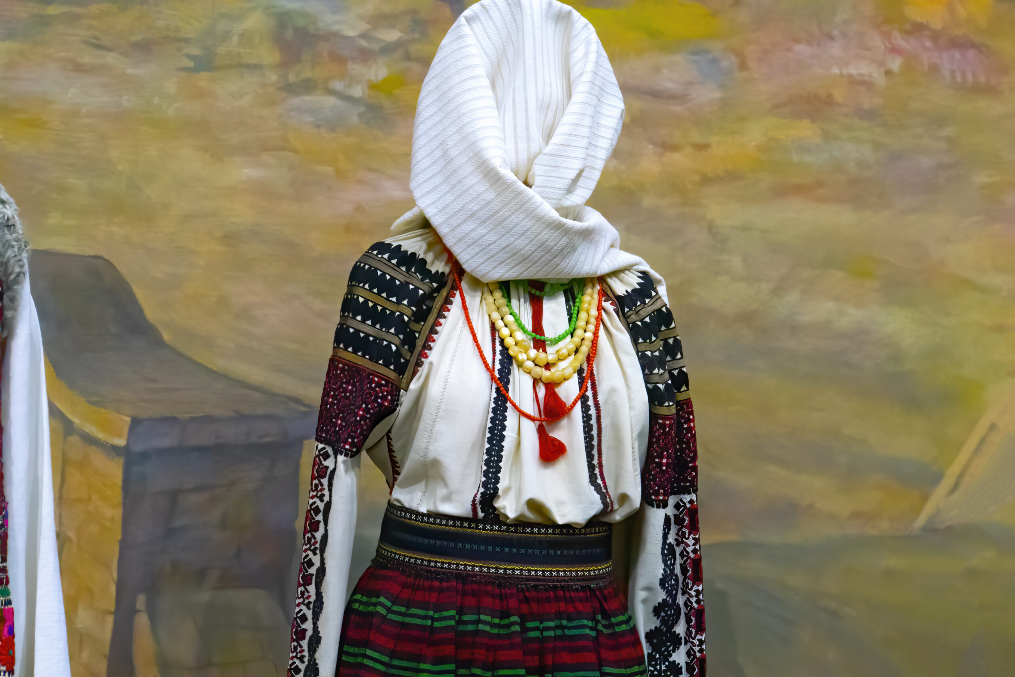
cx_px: 508
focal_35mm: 111
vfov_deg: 12.3
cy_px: 338
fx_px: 3130
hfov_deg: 18.4
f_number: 5.6
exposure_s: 1/200
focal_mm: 74
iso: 6400
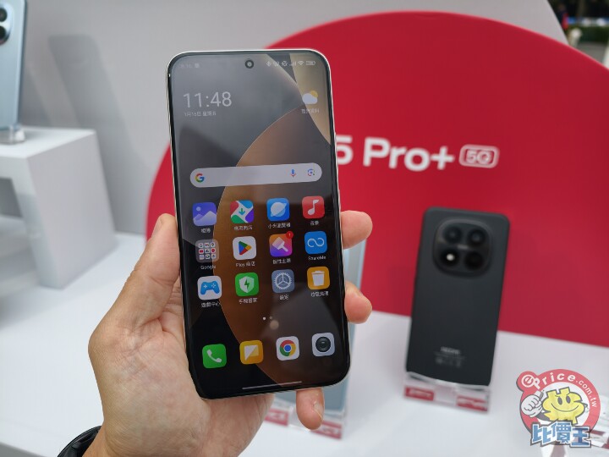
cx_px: 304
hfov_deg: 71.6
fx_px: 422
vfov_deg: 56.8
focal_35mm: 24
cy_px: 228
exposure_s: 1/1486
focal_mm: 7
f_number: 1.57
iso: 72
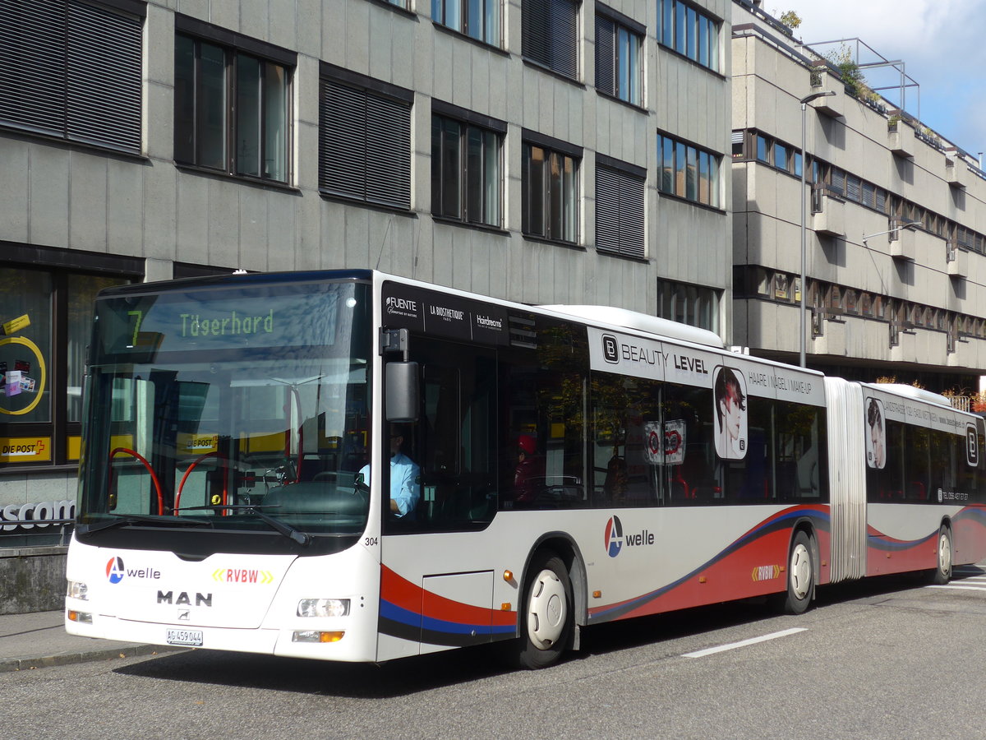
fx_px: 1481
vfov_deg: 28.0
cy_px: 370
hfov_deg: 36.8
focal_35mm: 52
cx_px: 493
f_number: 3.3
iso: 80
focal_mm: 10.7
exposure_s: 1/1000
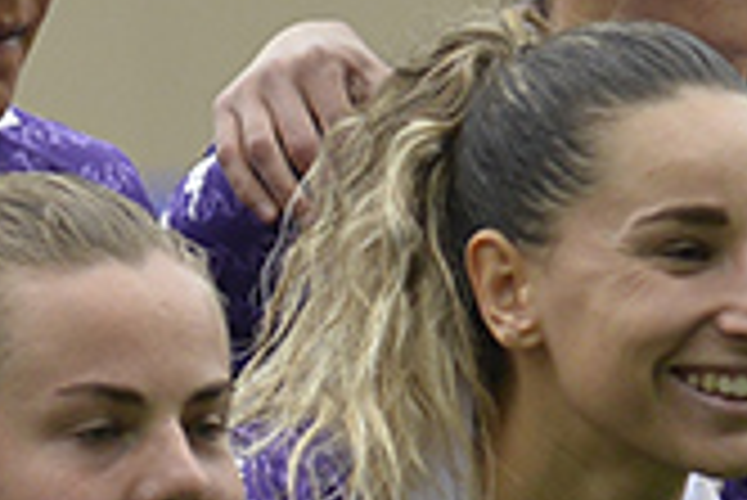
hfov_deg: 1.4
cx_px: 724
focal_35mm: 1444
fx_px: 29988
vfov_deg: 1.0
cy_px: 923
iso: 1250
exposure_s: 1/1000
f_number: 5.6
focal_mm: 200
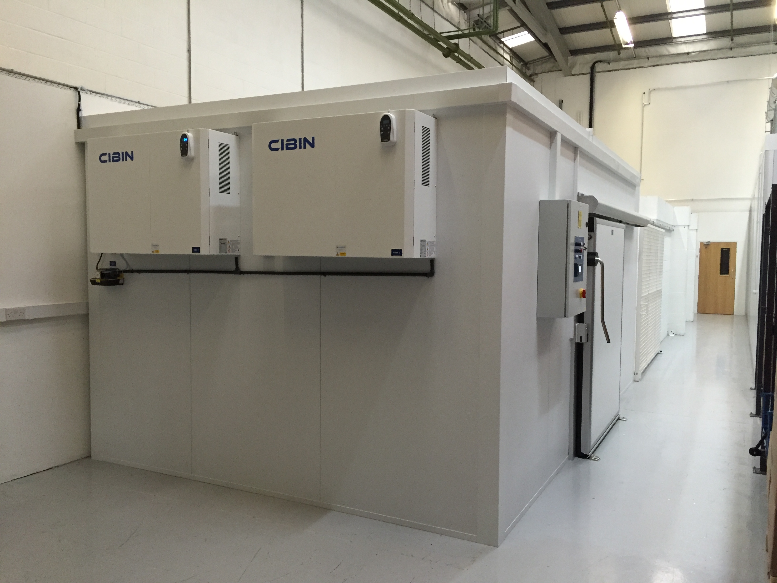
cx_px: 388
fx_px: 651
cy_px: 292
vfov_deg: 48.2
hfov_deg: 61.7
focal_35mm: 29
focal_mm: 4.15
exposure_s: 1/33
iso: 200
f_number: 2.2
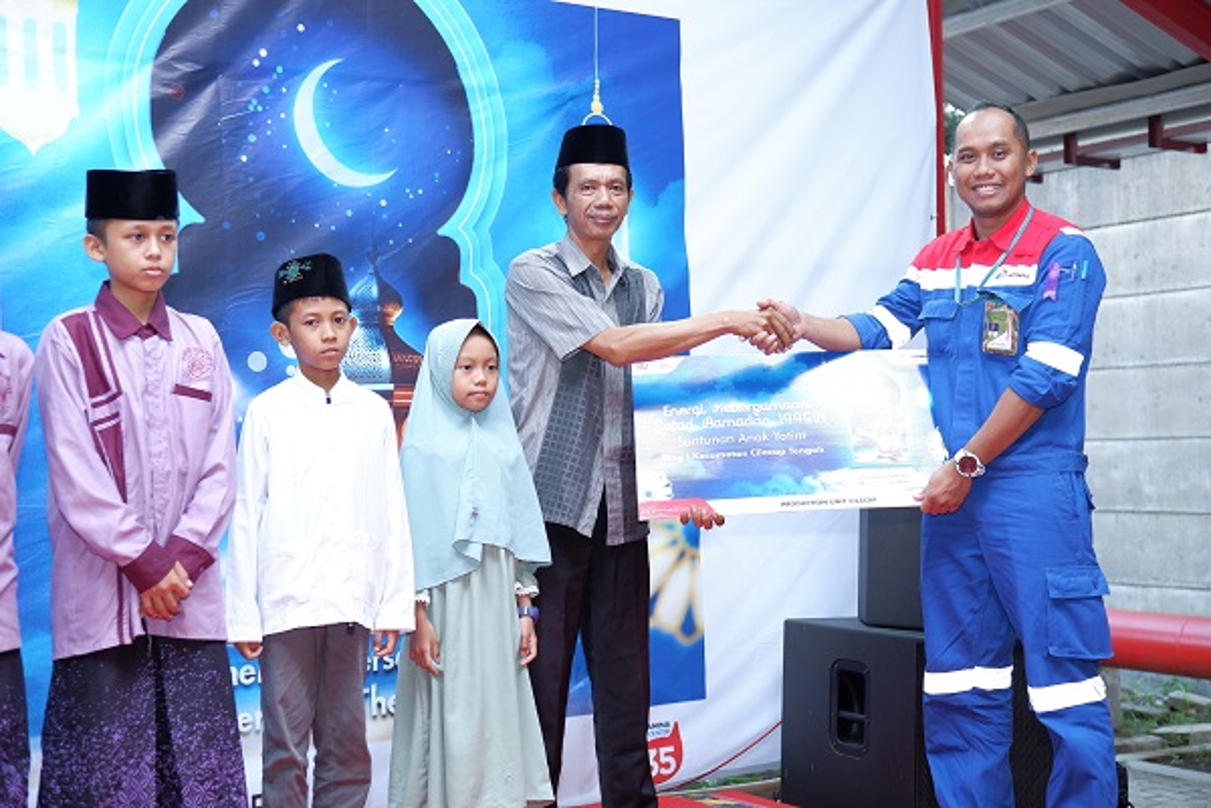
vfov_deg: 27.0
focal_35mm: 50
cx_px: 606
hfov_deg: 39.6
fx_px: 1682
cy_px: 404
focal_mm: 33
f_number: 2.2
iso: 800
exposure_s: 1/160
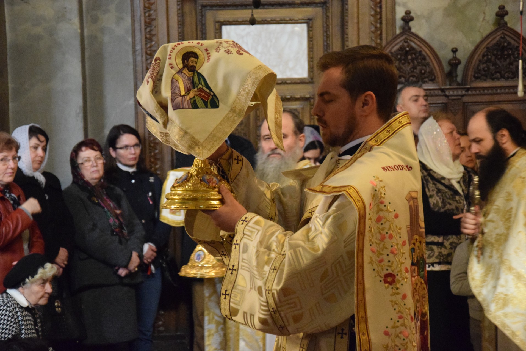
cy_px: 176
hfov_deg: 18.2
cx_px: 263
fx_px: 1644
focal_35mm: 112
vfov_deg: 12.2
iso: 6400
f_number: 5.3
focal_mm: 75
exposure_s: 1/40
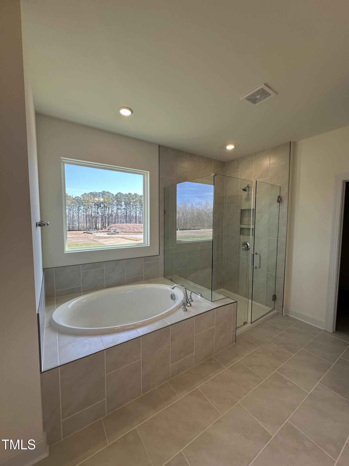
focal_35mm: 14
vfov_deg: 102.1
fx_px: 188
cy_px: 233
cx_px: 174
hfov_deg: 85.7
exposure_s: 1/124
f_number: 2.2
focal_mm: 2.22
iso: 40
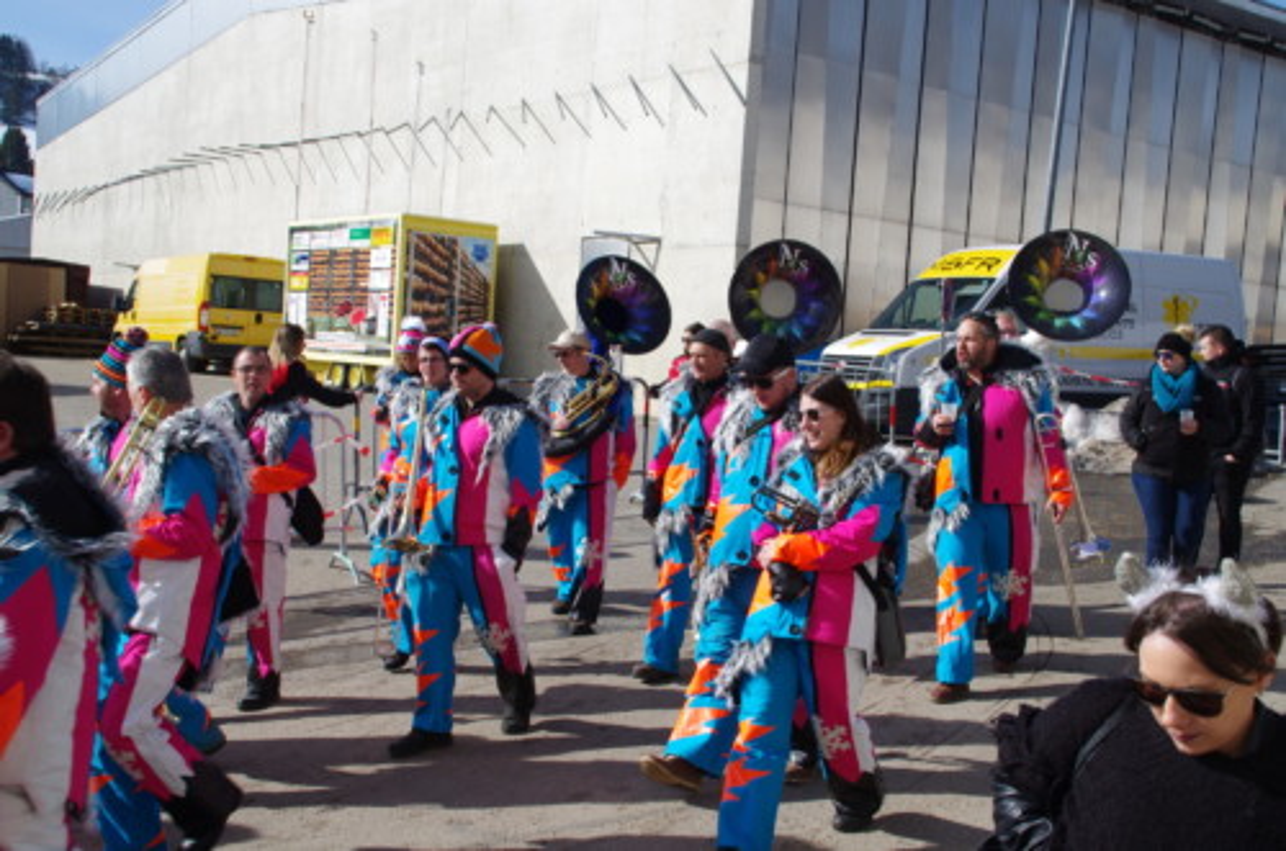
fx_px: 1497
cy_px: 426
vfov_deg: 31.7
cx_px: 643
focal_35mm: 42
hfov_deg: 46.5
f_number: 11
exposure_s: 1/160
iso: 100
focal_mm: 28
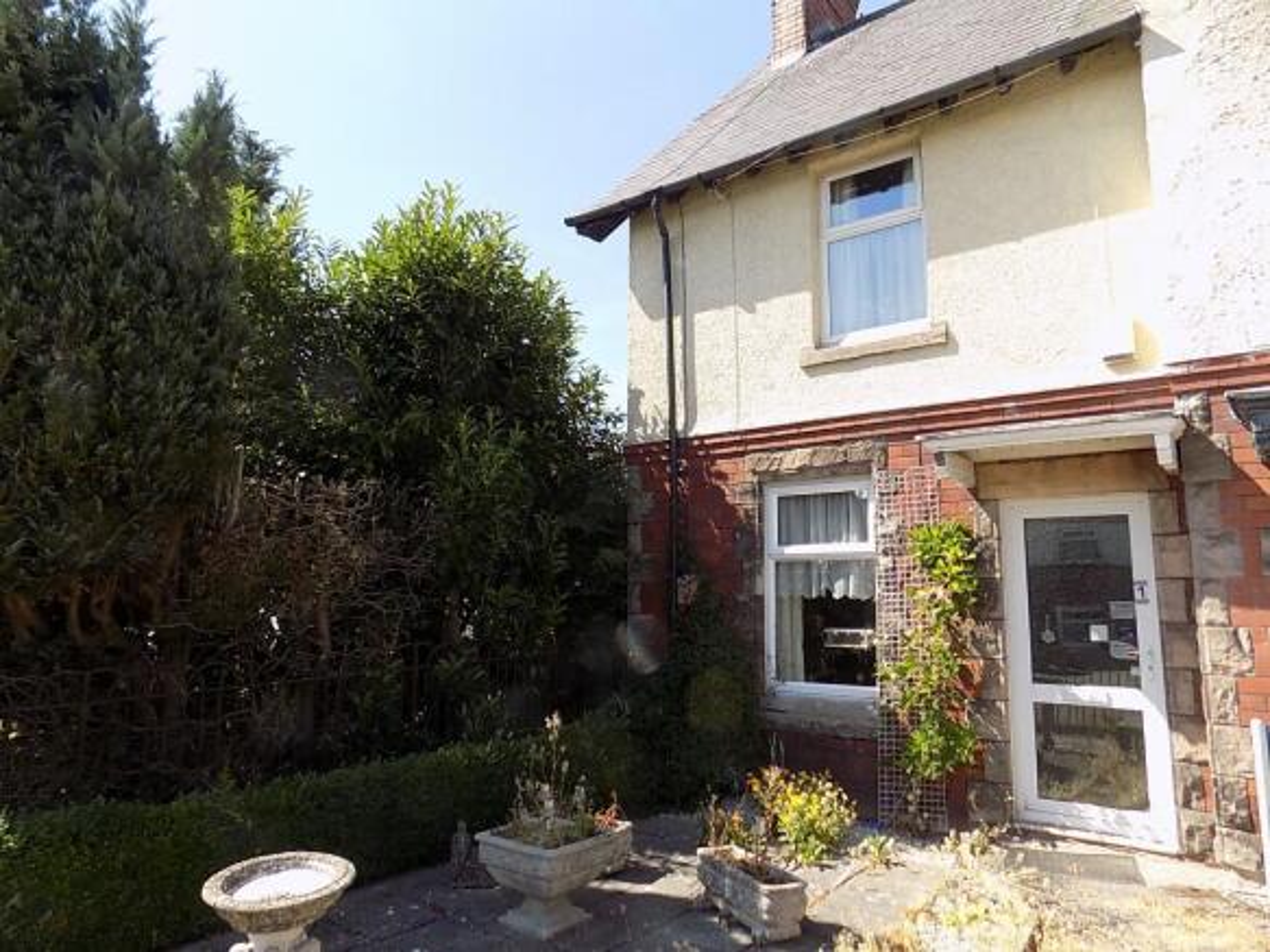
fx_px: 844
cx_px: 635
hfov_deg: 73.9
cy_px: 476
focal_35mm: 23
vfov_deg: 58.9
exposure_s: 1/400
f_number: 3.1
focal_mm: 4
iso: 80
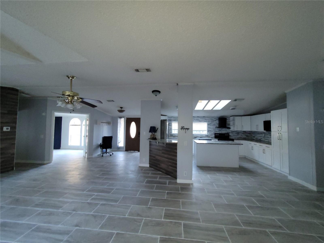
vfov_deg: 89.9
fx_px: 122
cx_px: 162
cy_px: 122
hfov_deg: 106.2
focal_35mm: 13
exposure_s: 1/30
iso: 320
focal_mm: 1.74
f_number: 2.2
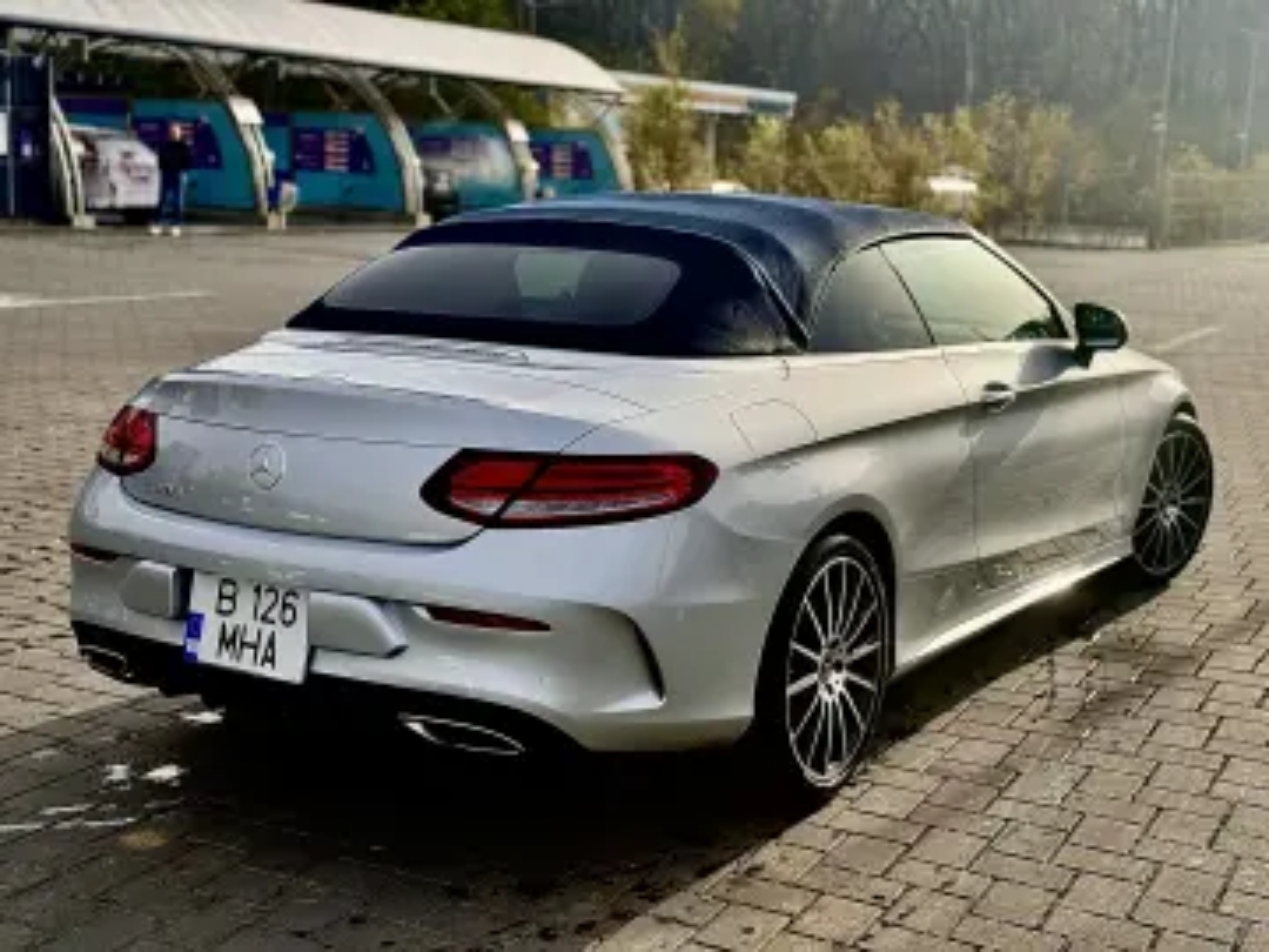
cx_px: 634
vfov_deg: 30.3
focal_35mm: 48
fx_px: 1760
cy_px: 476
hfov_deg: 39.7
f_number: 1.78
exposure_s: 1/6024
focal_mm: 6.76
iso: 100
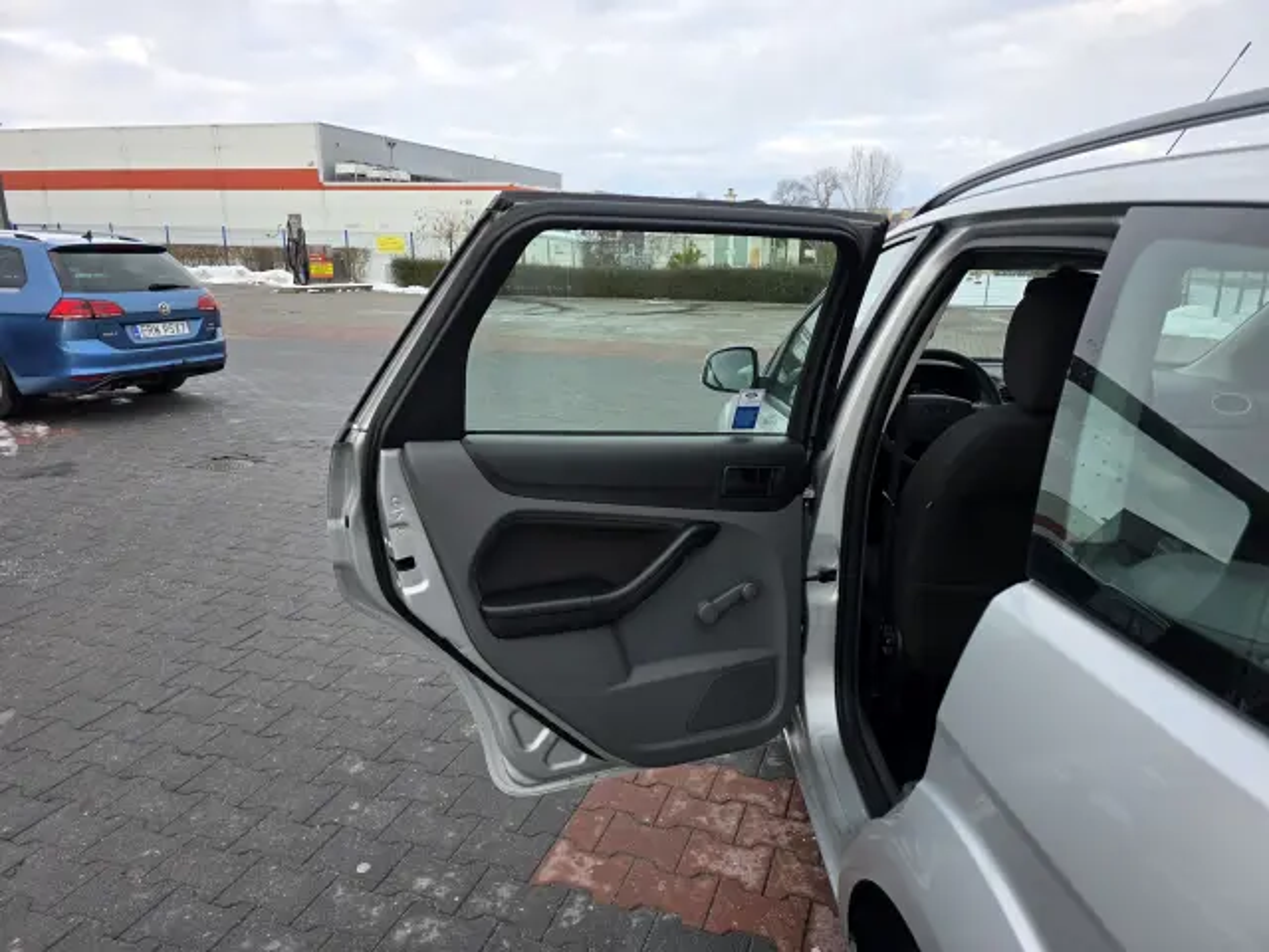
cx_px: 634
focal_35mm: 23
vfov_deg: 58.9
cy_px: 476
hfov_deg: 73.9
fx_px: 843
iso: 40
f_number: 1.7
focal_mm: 6.3
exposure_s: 1/359
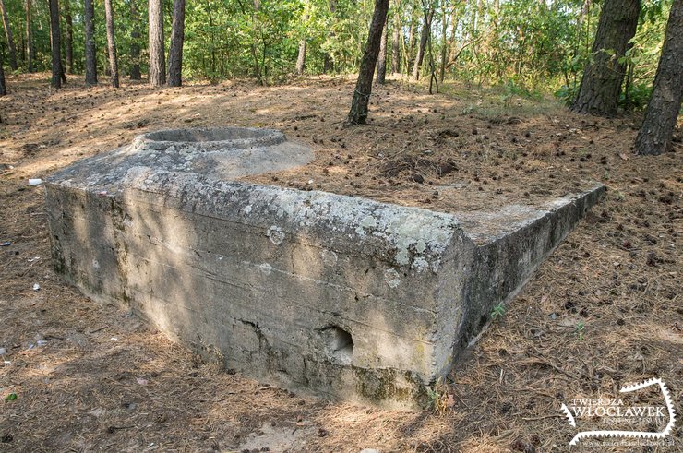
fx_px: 625
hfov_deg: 57.3
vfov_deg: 39.8
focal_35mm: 33
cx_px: 342
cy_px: 226
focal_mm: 22
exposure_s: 1/320
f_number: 5.6
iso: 400
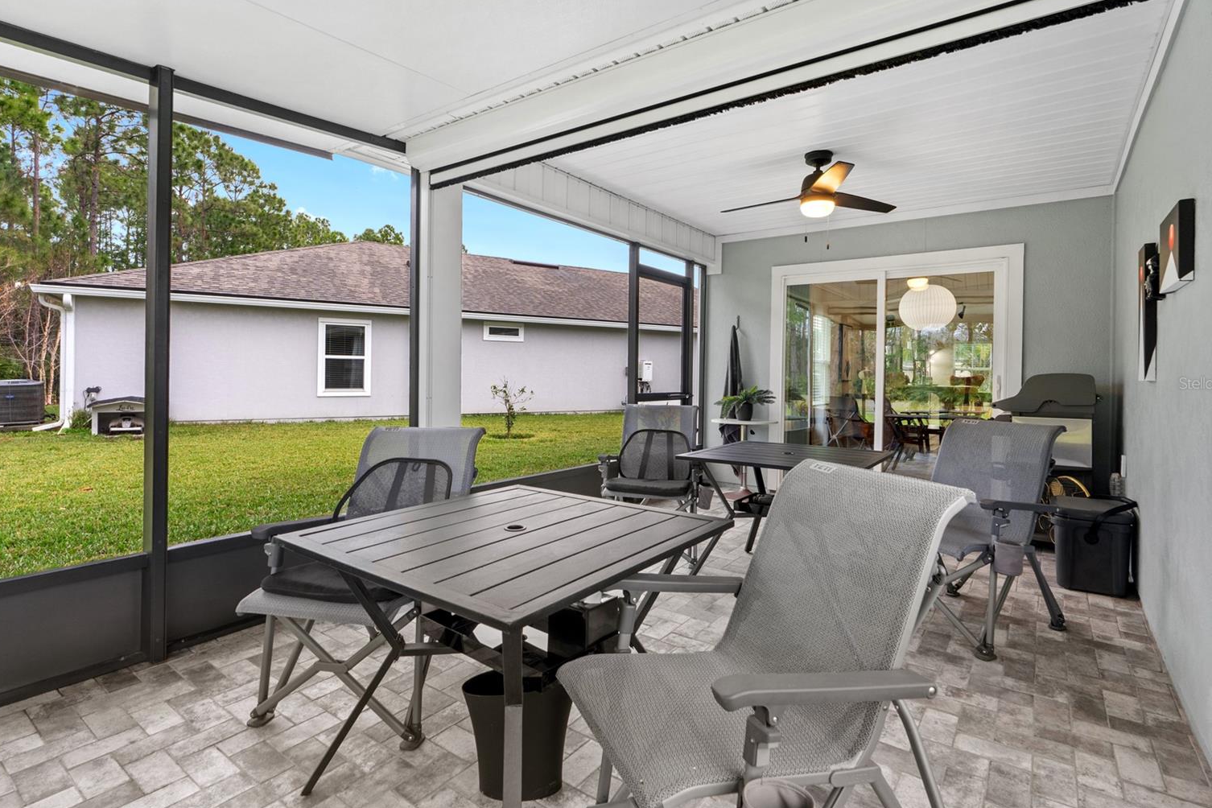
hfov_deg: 93.3
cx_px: 607
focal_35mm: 17
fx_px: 572
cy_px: 383
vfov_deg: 70.4
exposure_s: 1/6
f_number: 8
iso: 400
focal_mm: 16
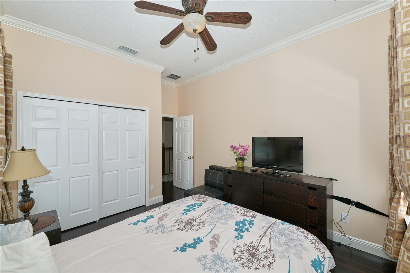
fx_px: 159
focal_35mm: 14
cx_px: 205
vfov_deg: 81.2
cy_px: 136
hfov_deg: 104.3
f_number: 7.1
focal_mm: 14
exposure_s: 1/200
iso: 400
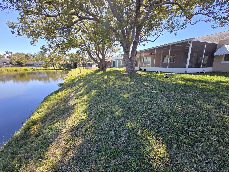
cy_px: 86
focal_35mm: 13
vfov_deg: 89.9
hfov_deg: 106.2
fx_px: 86
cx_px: 114
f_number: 2.2
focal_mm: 2.2
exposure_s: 1/850
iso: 50
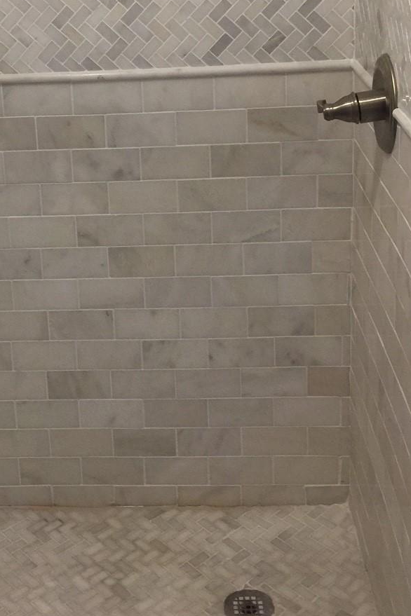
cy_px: 146
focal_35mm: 56
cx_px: 102
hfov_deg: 23.9
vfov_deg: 34.8
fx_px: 959
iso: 64
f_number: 2.2
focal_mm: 4.15
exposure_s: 1/15
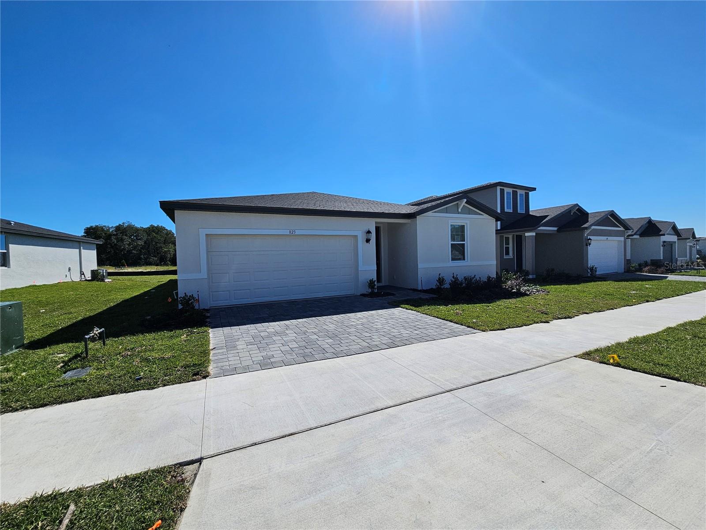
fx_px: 265
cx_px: 353
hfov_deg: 106.2
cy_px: 265
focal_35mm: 13
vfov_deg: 89.9
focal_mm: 2.2
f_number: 2.2
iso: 50
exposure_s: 1/5523
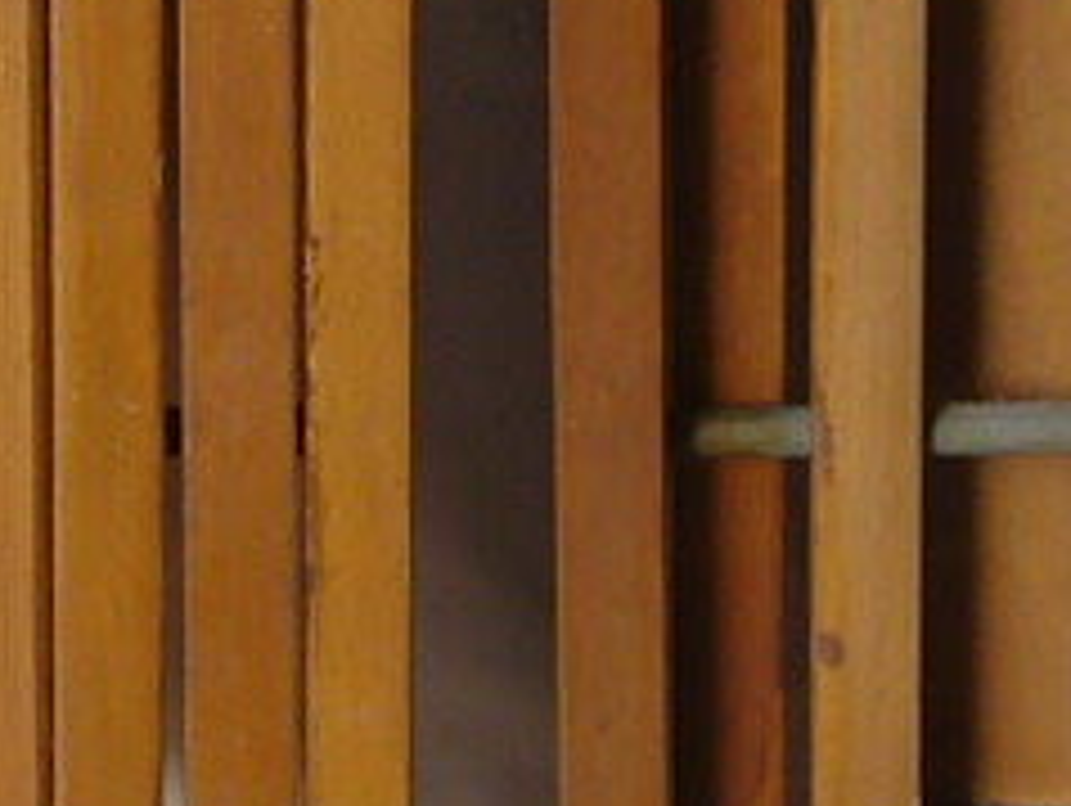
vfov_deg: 6.3
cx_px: 396
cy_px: 401
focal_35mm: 235
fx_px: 7278
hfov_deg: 8.4
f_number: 2.8
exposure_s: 1/60
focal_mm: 5.8
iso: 80
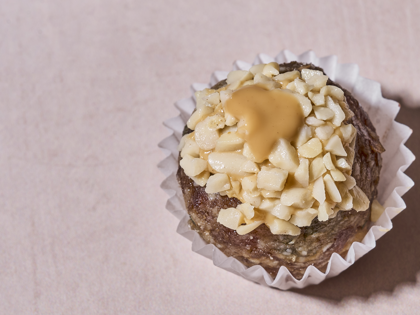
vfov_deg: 14.1
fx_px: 1274
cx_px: 300
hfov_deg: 18.6
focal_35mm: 105
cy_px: 173
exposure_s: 1/250
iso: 100
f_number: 16
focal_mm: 70
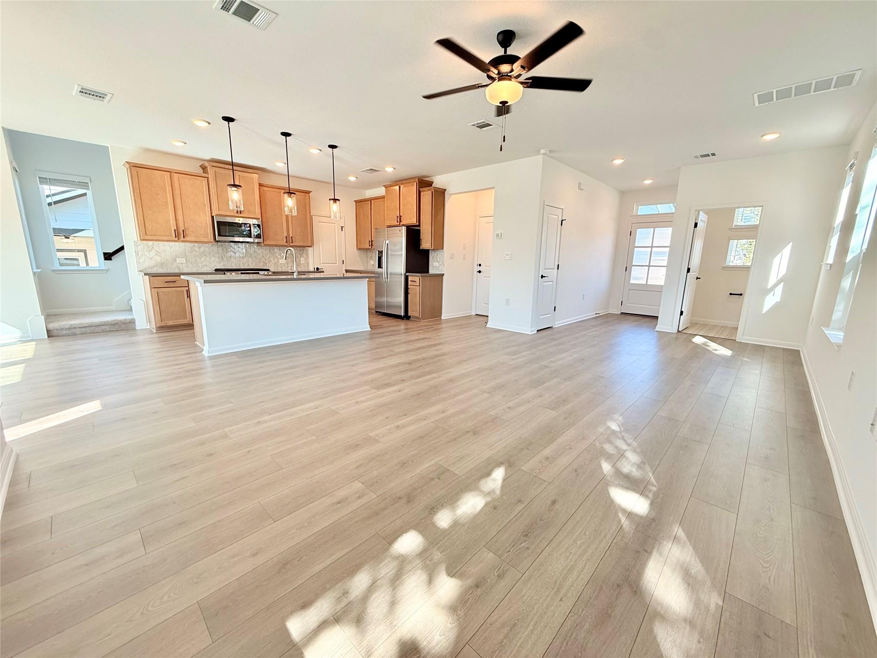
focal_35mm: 14
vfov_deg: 85.7
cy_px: 329
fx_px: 355
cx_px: 438
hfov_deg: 102.1
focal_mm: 2.22
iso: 80
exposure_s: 1/120
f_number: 2.2
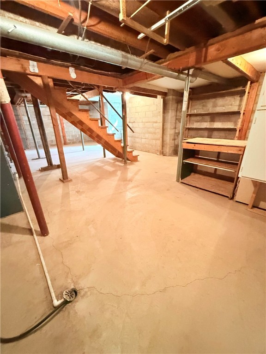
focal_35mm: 14
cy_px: 177
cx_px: 133
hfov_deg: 85.7
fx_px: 143
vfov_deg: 102.1
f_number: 2.2
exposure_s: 1/60
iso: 800
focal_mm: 2.22
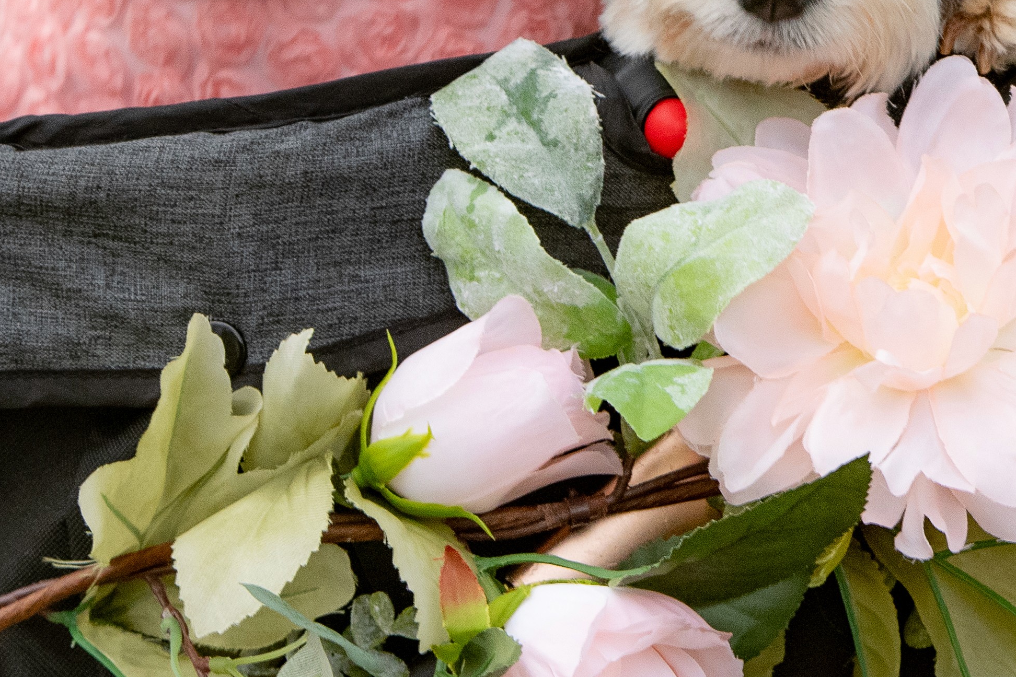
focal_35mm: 446
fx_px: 12586
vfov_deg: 3.1
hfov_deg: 4.6
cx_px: 1144
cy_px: -131
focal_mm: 105
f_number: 5
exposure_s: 1/125
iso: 800
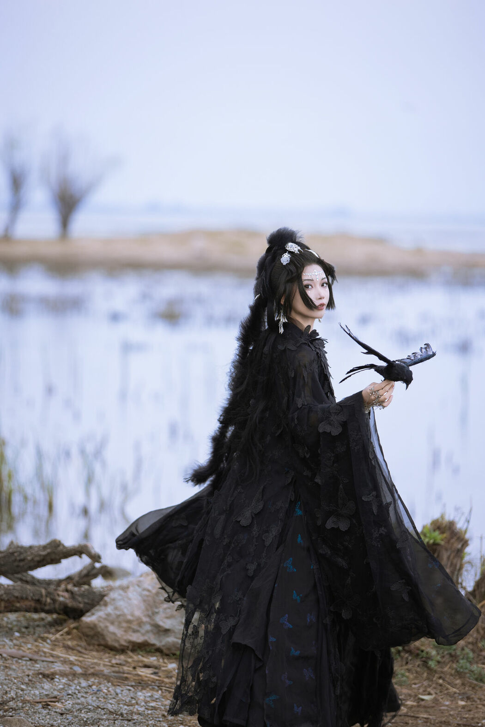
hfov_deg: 8.6
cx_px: 242
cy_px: 364
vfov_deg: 12.8
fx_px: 3233
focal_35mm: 160
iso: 125
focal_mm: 160
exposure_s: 1/500
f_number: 2.8
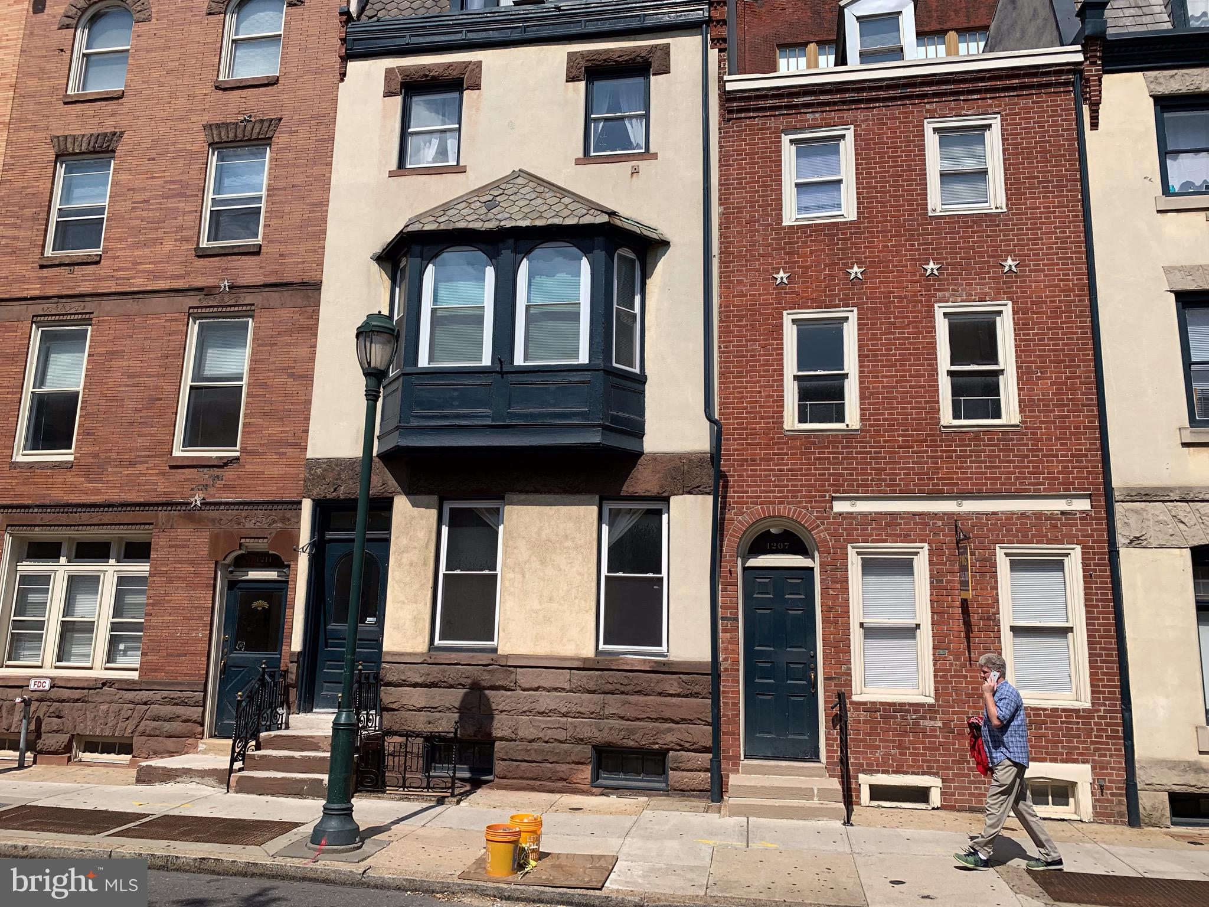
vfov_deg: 53.1
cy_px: 454
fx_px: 908
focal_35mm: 26
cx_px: 604
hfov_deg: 67.3
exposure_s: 1/3185
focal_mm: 4.25
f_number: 1.8
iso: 25
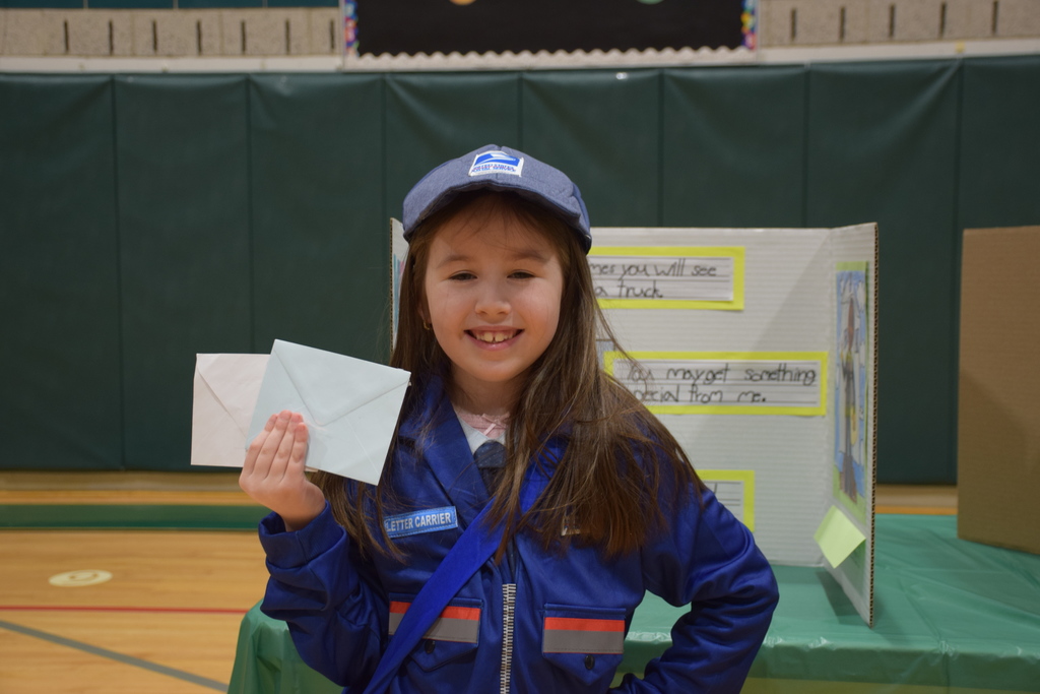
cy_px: 347
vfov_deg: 28.1
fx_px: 1387
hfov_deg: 41.1
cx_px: 520
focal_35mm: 48
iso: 640
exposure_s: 1/60
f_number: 4
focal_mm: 32
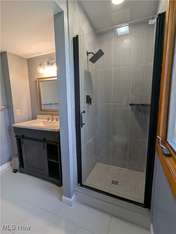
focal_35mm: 16
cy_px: 117
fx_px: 108
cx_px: 88
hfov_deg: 78.2
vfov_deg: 94.4
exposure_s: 1/120
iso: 93
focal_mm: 2.35
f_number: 2.2
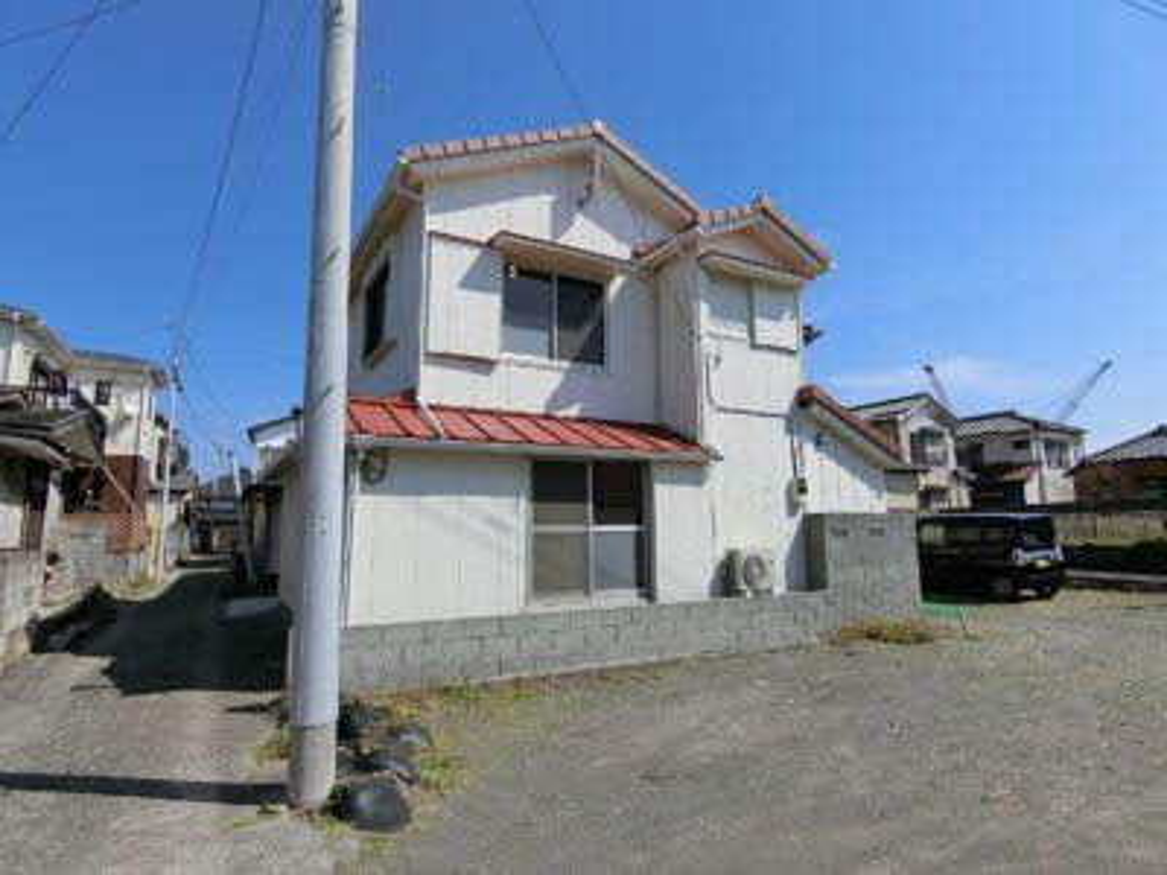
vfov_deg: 68.7
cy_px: 438
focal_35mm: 19
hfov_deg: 84.7
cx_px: 584
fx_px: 641
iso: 80
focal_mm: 4.06
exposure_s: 1/400
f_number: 6.9
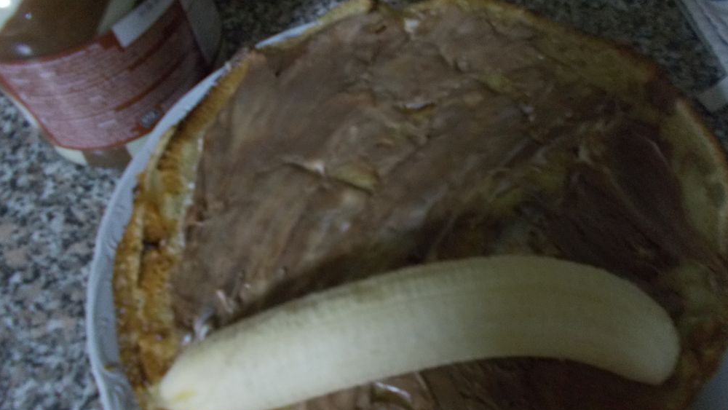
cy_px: 232
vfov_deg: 40.1
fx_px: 560
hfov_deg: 66.1
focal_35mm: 29
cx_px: 360
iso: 400
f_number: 3.2
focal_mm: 4.6
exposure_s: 1/2.5
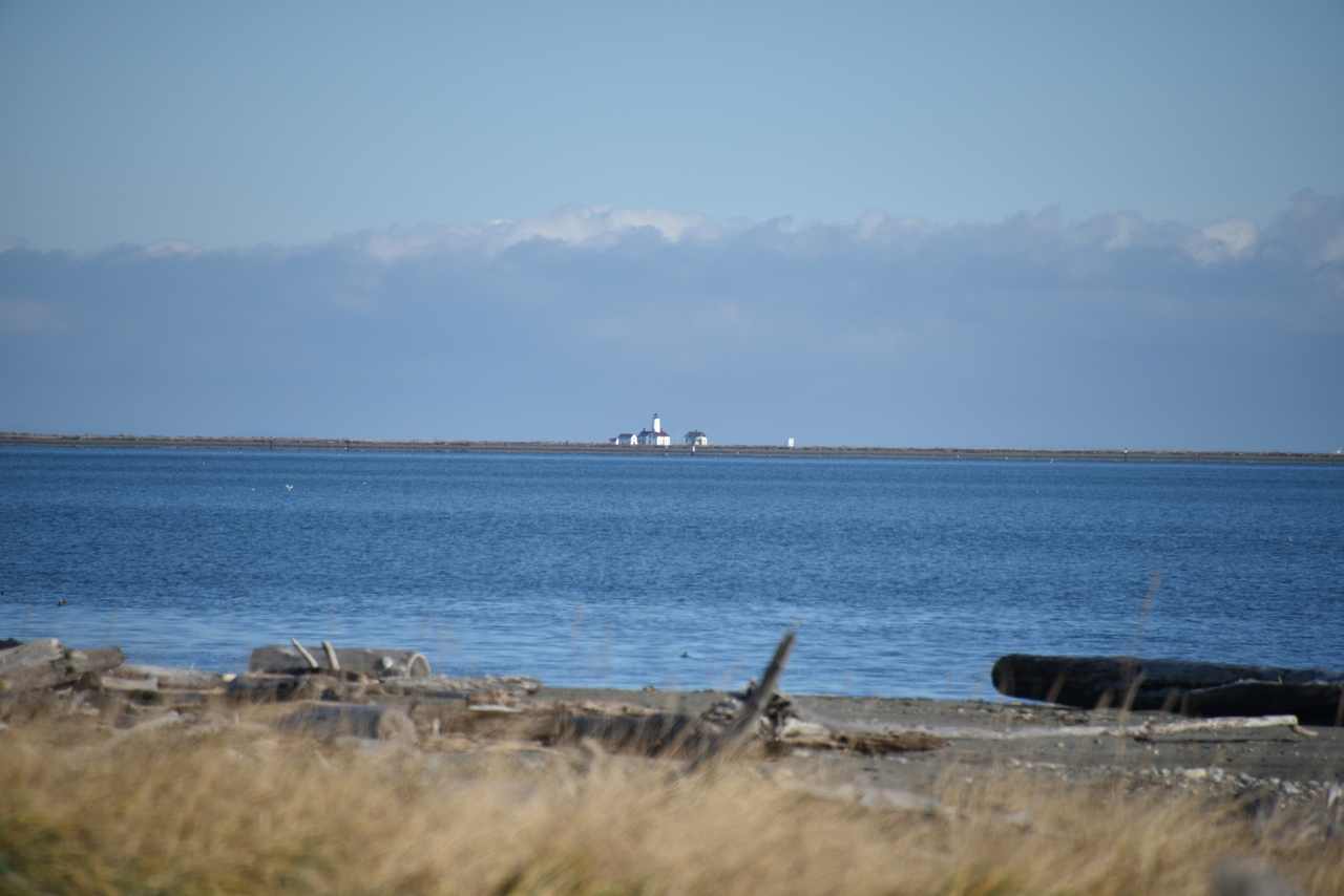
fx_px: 11202
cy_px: 448
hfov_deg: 6.9
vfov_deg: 4.6
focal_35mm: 300
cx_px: 672
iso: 100
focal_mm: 300
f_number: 6.3
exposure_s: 1/640
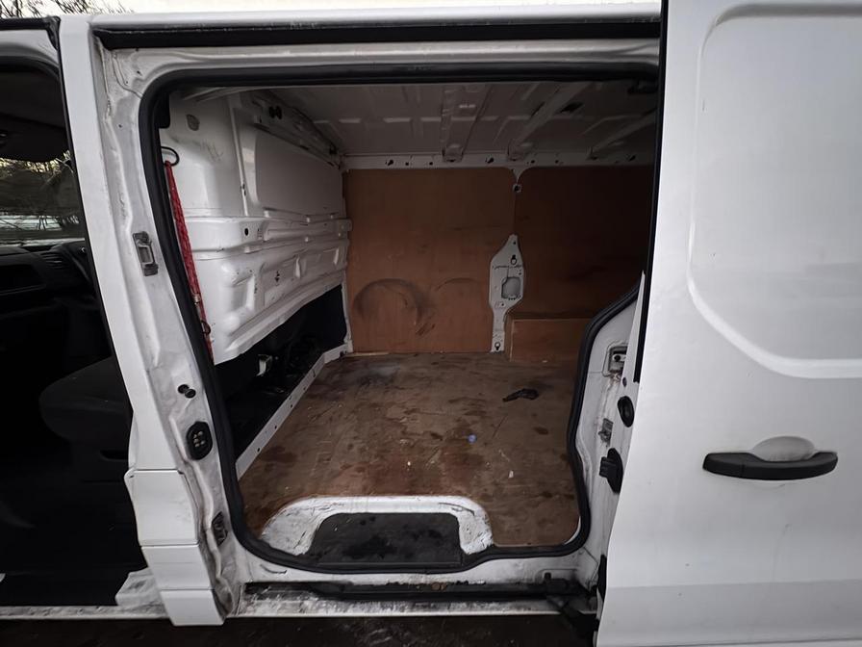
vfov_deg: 85.7
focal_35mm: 14
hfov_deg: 102.1
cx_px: 431
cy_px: 324
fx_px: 349
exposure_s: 1/23
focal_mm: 2.22
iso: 500
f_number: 2.2
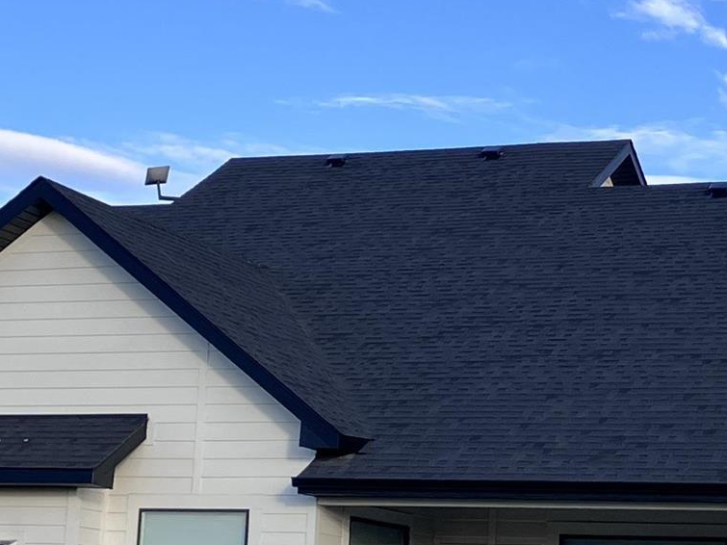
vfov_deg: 13.0
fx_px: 2394
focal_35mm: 114
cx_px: 460
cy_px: 282
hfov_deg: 17.2
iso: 32
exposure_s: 1/1156
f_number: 1.8
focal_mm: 3.99
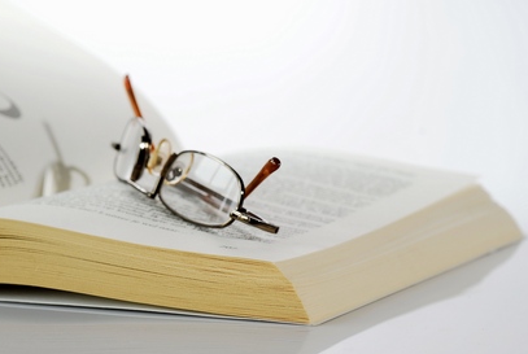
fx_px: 1895
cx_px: 284
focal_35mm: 129
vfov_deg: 10.7
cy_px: 189
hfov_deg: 15.9
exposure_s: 1/6
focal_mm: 70
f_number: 9
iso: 100
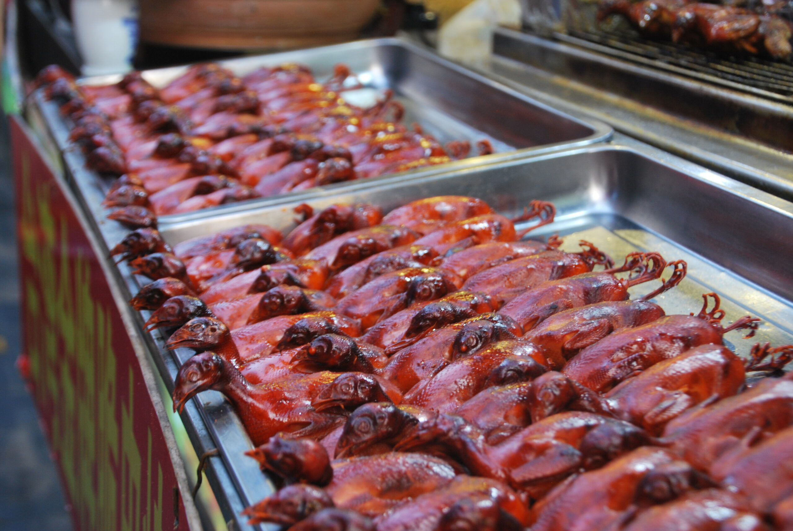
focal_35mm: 63
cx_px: 396
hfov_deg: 31.9
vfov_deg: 21.6
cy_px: 266
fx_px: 1389
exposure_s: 1/30
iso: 280
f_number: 4.8
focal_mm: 42
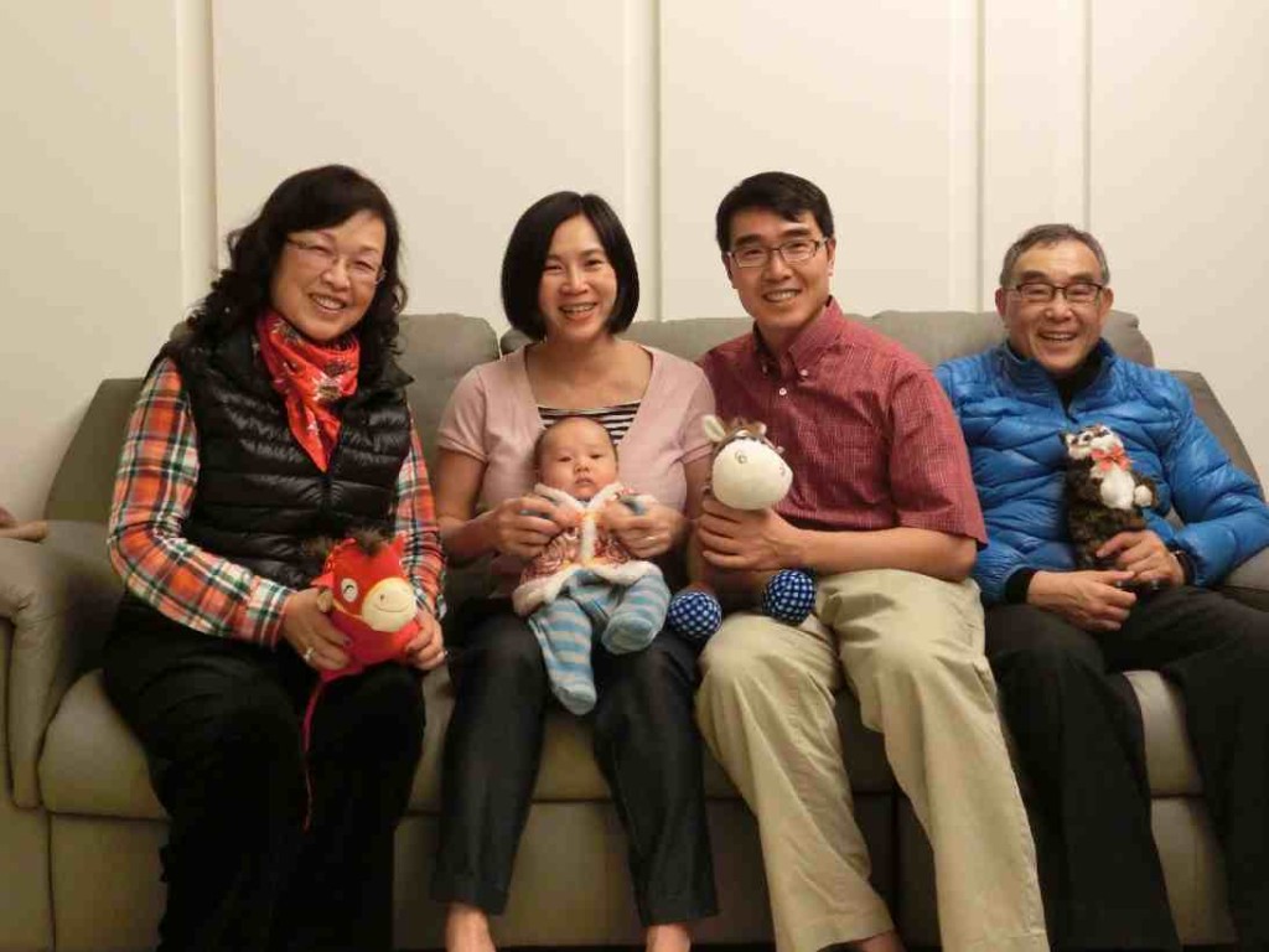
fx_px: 1760
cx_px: 634
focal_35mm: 48
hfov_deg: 39.7
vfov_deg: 30.3
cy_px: 476
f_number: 4.6
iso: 800
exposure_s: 1/15
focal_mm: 8.5
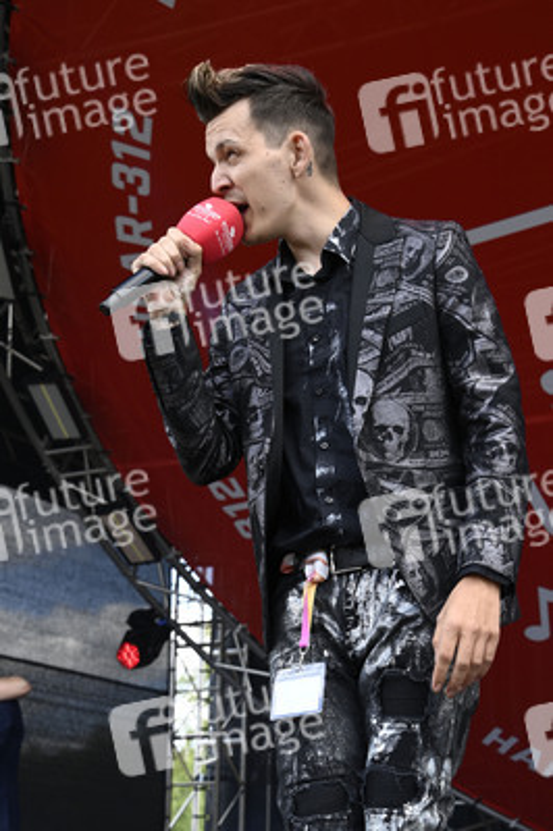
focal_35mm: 68
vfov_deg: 29.7
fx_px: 1569
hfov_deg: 20.0
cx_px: 276
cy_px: 416
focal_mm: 68
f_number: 7.1
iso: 800
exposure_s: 1/320
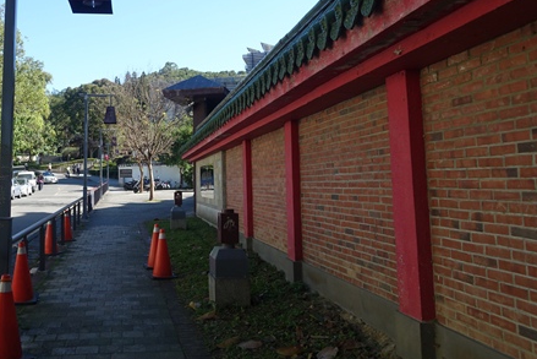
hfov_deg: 52.7
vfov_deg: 37.5
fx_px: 522
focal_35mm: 35
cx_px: 153
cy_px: 118
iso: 125
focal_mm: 8.8
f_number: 4
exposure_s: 1/320
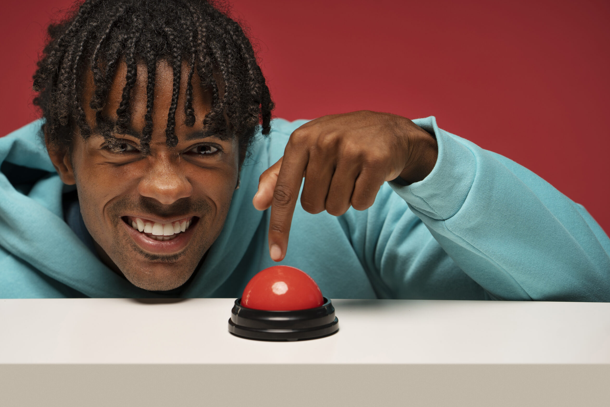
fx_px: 1576
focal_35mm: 93
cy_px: 210
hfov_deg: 21.9
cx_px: 277
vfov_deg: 14.7
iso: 125
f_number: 5
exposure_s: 1/160
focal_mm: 85
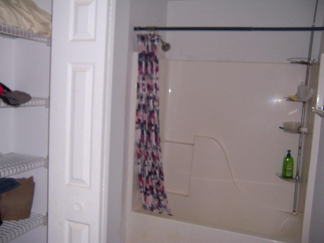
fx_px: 309
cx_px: 162
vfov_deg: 42.9
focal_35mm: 33
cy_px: 122
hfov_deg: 55.4
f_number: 2.8
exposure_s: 1/60
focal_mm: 5.5
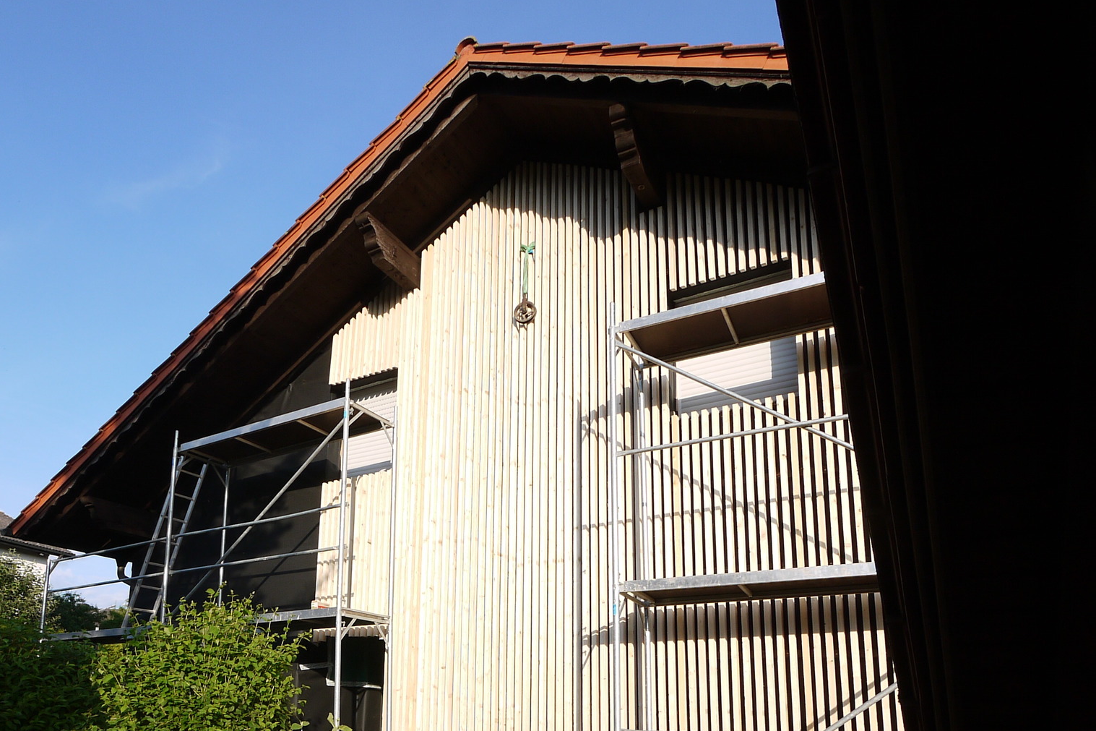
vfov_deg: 50.2
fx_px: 731
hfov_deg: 73.2
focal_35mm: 24
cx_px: 458
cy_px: 577
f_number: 6.3
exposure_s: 1/250
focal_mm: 7
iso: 100
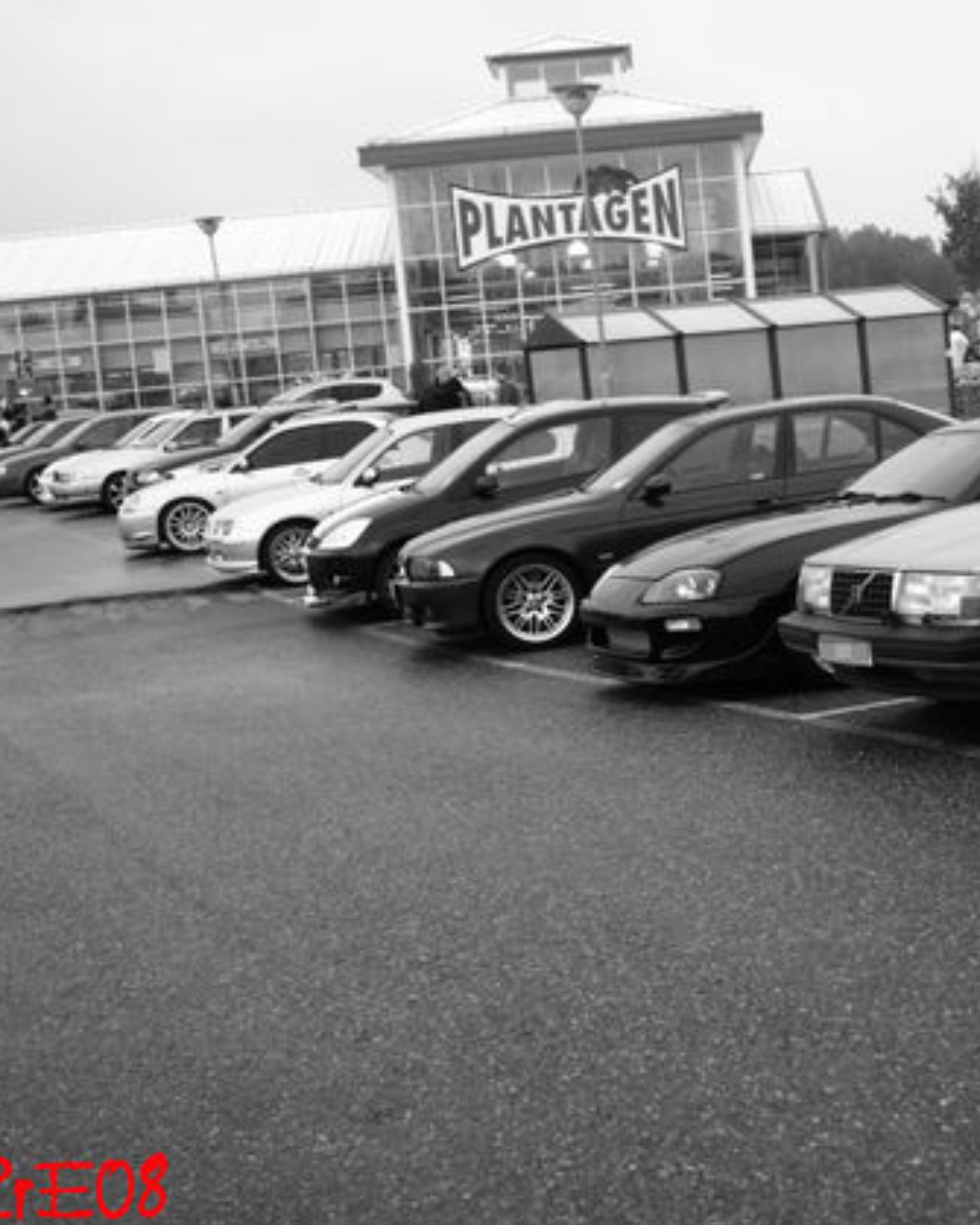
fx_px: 2031
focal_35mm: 56
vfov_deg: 33.6
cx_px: 781
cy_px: 605
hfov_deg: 26.6
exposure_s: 1/50
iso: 160
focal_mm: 26
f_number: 4.5
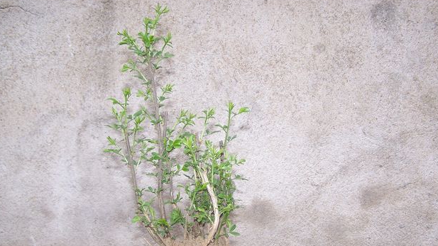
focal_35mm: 47
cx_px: 228
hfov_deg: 43.7
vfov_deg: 25.2
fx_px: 546
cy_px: 175
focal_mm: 6.3
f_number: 2.8
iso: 80
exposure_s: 1/60
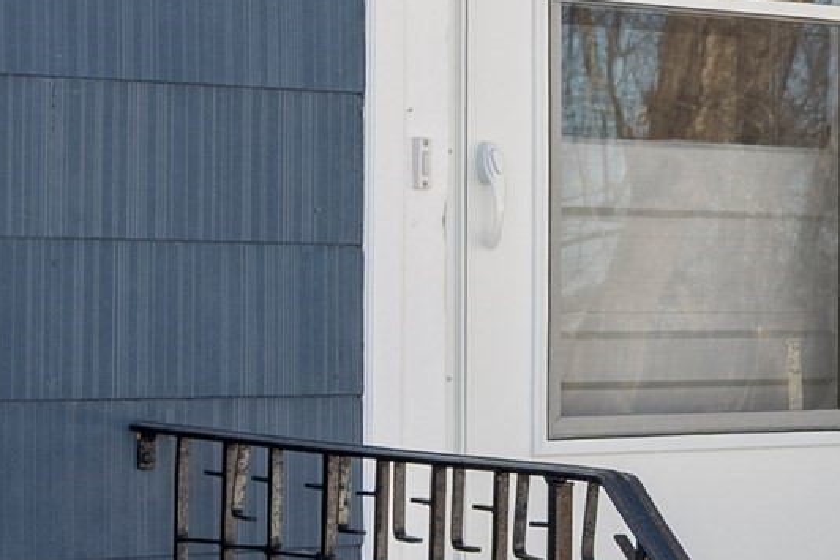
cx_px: 1401
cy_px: 237
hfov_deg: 14.6
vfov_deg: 10.8
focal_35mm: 127
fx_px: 2964
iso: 125
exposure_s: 1/60
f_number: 8
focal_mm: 22
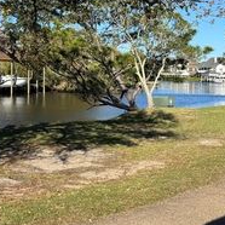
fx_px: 419
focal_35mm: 57
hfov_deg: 27.4
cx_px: -25
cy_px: 56
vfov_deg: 29.6
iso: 80
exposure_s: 1/2833
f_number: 1.78
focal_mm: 6.76
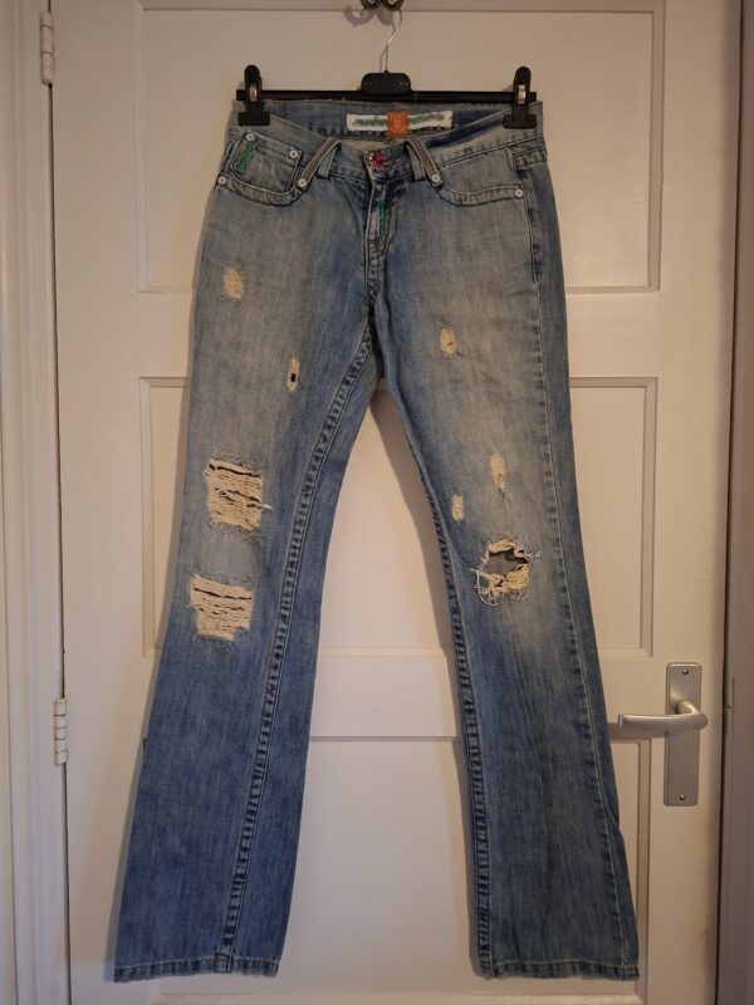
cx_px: 377
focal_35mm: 23
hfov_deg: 58.9
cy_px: 502
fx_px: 668
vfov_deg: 73.9
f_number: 1.8
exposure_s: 1/20
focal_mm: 5.54
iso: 800
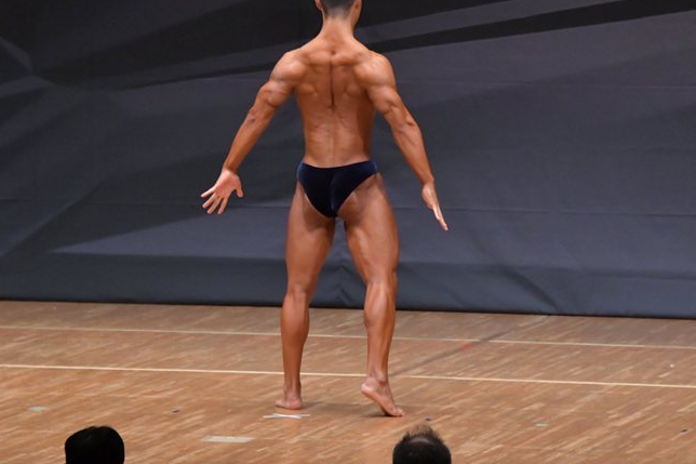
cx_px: 355
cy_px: 190
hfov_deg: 6.3
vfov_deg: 4.2
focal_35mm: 325
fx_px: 6281
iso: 6400
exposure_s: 1/400
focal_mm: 180
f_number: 5.6
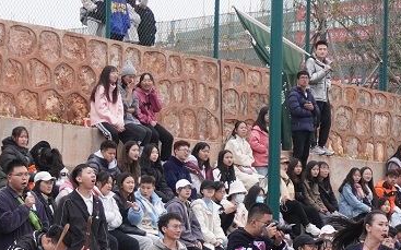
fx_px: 1365
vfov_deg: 10.4
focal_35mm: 125
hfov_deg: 16.6
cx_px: 95
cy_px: 216
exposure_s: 1/1000
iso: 1000
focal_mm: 50
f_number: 5.6
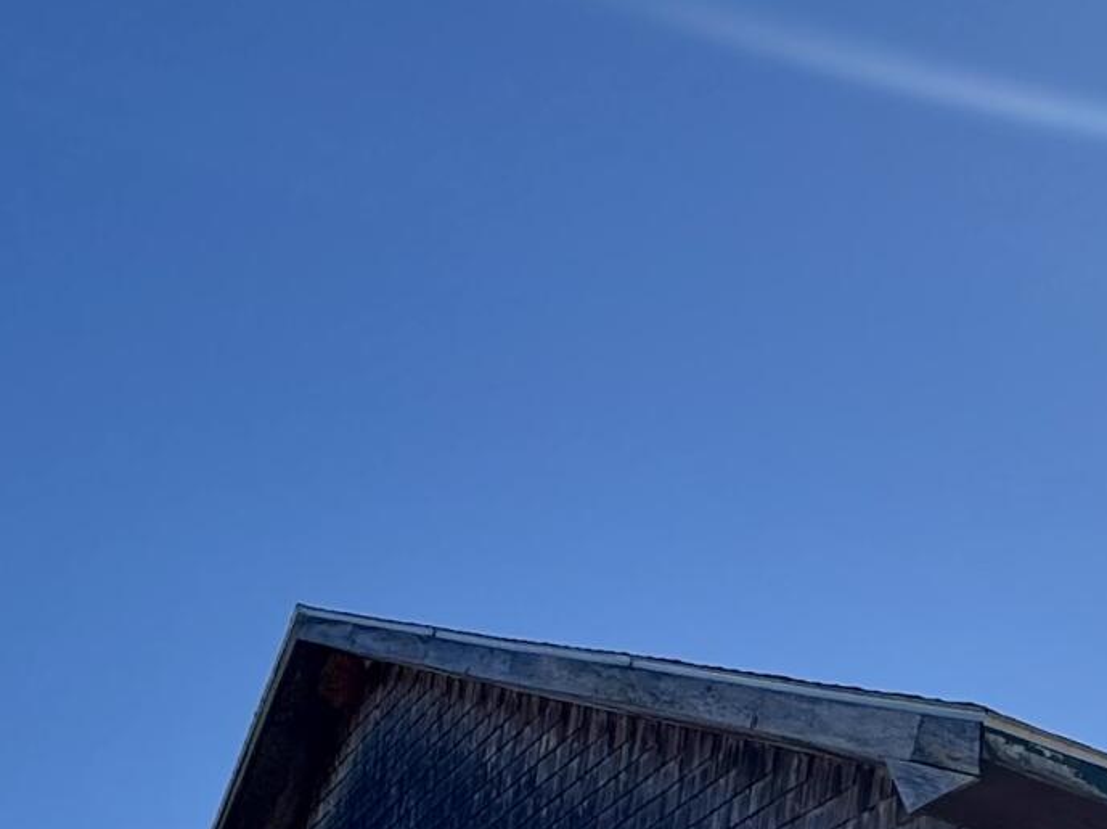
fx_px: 1950
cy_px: 1494
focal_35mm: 61
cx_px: 1395
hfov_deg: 27.2
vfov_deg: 18.6
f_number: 2.2
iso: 50
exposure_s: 1/1006
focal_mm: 2.22
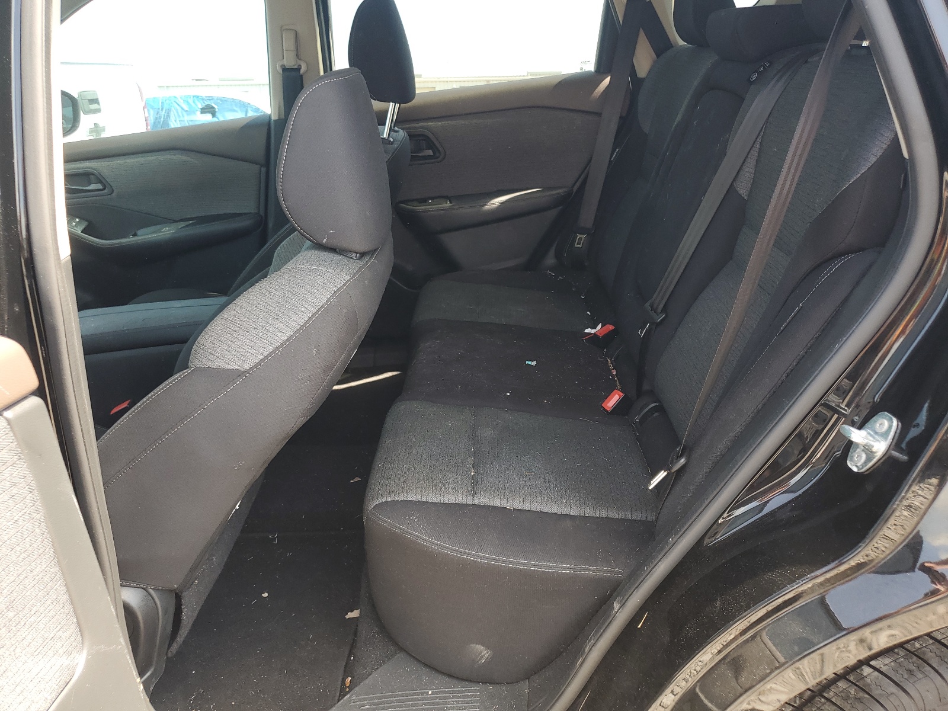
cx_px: 474
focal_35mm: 26
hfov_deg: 67.3
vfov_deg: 53.1
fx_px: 712
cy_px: 356
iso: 50
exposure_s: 1/182
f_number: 1.5
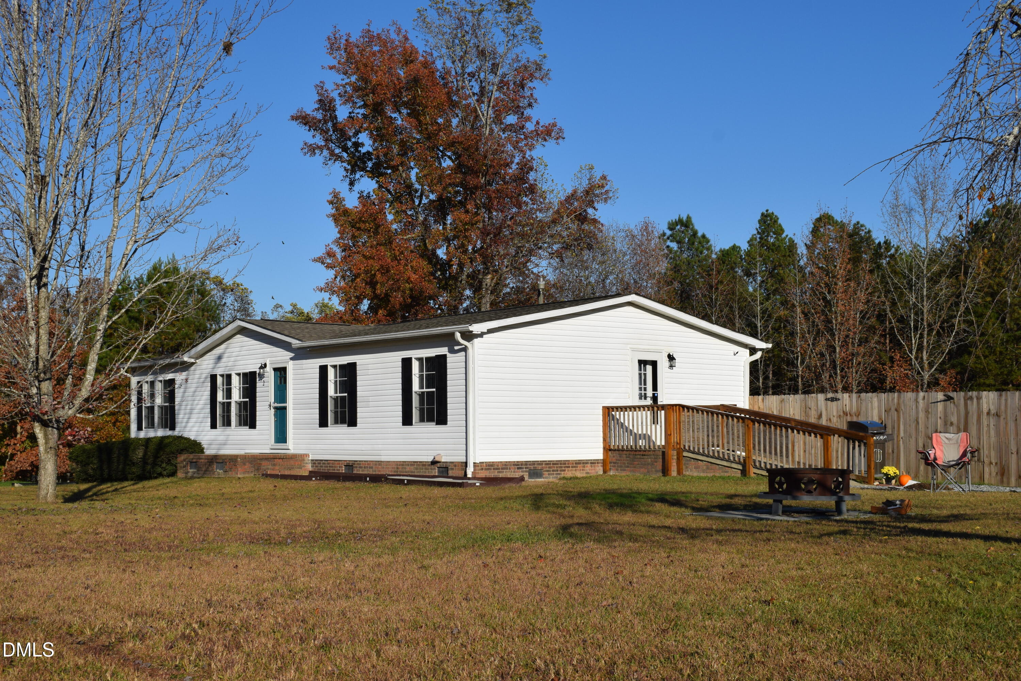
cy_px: 340
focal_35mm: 46
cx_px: 510
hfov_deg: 42.3
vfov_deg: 28.9
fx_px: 1319
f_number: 11
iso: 200
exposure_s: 1/500
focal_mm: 31
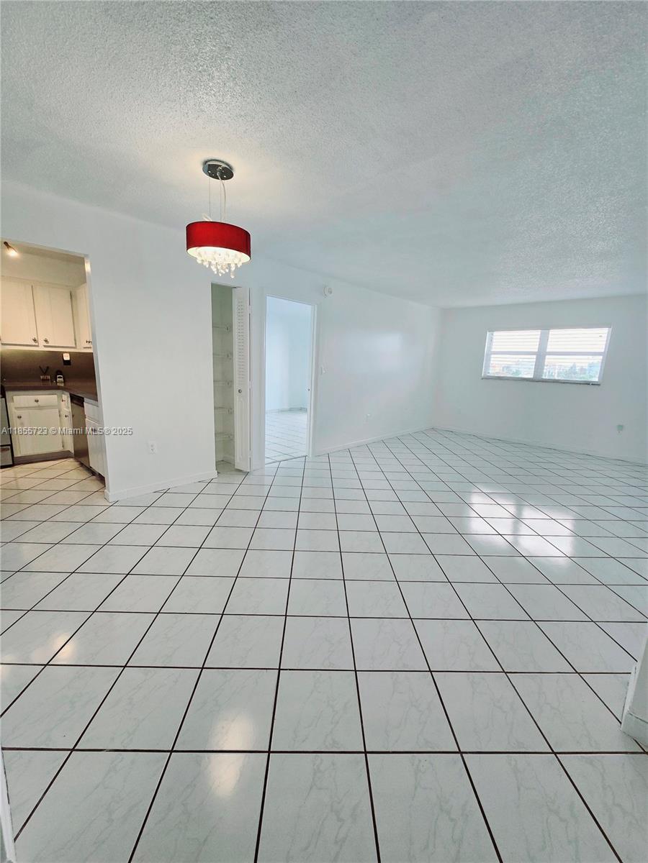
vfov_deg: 106.2
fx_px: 324
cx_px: 324
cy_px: 432
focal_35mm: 13
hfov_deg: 89.9
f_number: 2.2
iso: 80
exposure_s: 1/60.2
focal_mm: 2.2
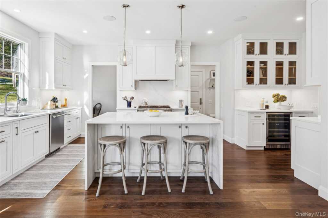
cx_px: 164
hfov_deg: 87.0
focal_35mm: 19
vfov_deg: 64.5
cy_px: 109
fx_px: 173
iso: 200
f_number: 11
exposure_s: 1/15
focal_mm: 19
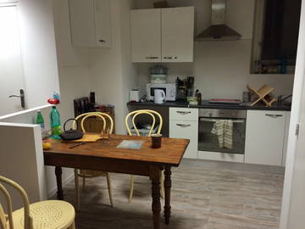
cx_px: 152
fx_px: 256
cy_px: 114
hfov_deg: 61.7
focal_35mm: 29
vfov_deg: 48.2
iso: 80
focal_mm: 4.15
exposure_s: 1/33
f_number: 2.2
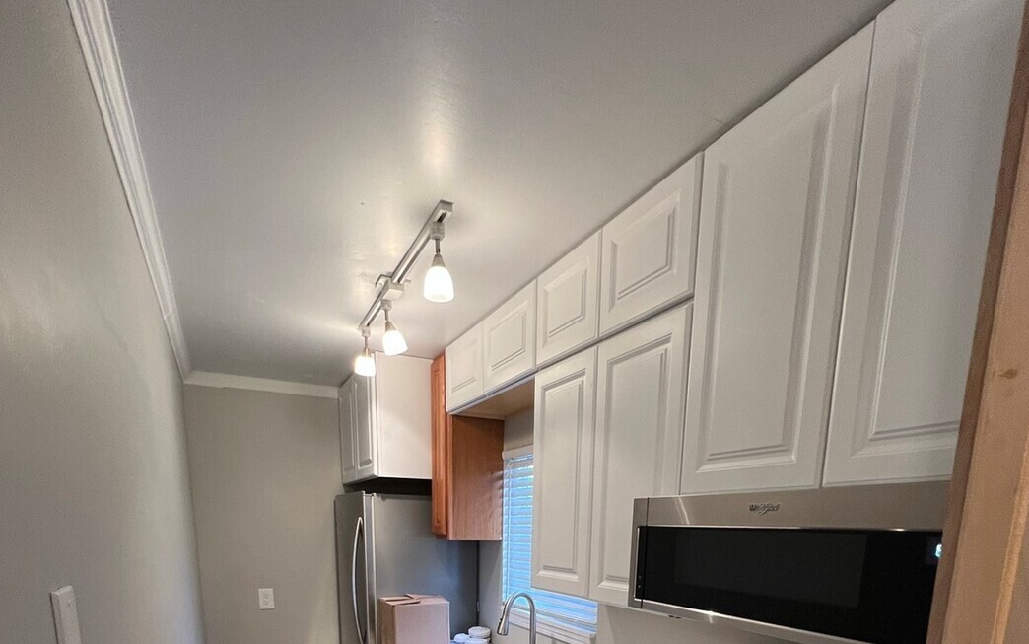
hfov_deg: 88.0
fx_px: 533
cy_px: 645
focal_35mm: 19
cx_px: 509
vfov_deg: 50.3
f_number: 1.8
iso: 160
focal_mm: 1.57
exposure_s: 1/60
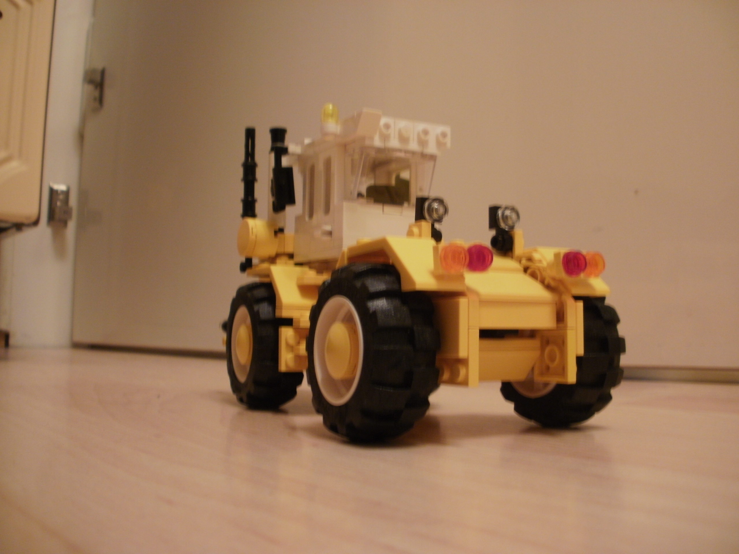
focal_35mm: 36
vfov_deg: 39.7
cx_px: 370
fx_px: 769
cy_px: 277
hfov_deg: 51.4
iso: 125
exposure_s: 1/2
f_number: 3.5
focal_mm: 6.3
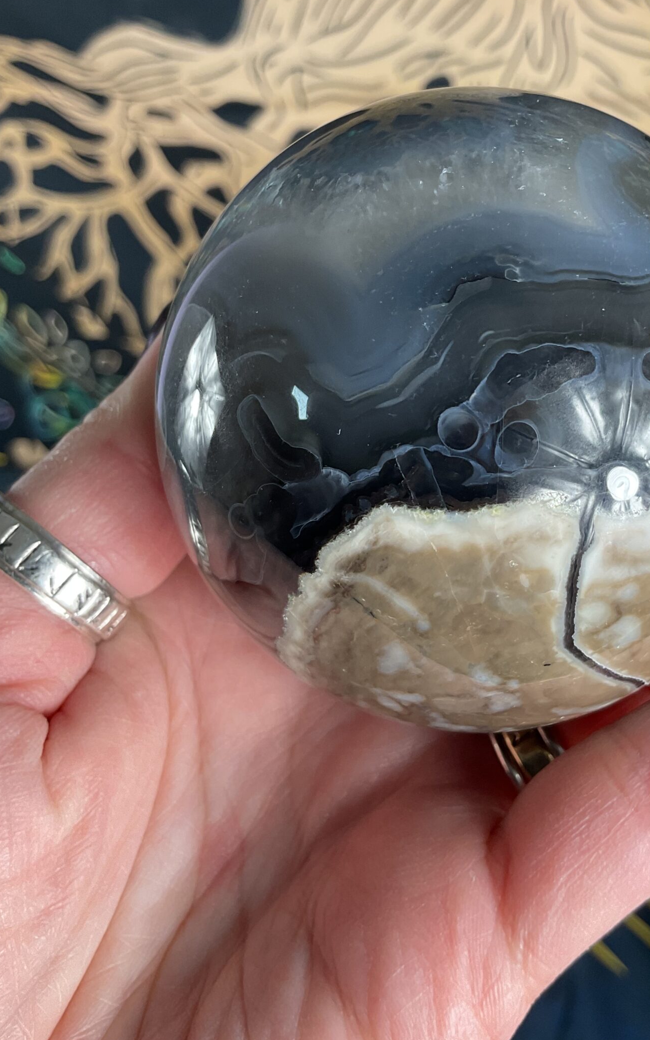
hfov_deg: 33.2
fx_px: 1077
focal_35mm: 38
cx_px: 456
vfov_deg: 51.2
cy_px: 418
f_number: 1.8
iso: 40
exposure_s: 1/50
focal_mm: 3
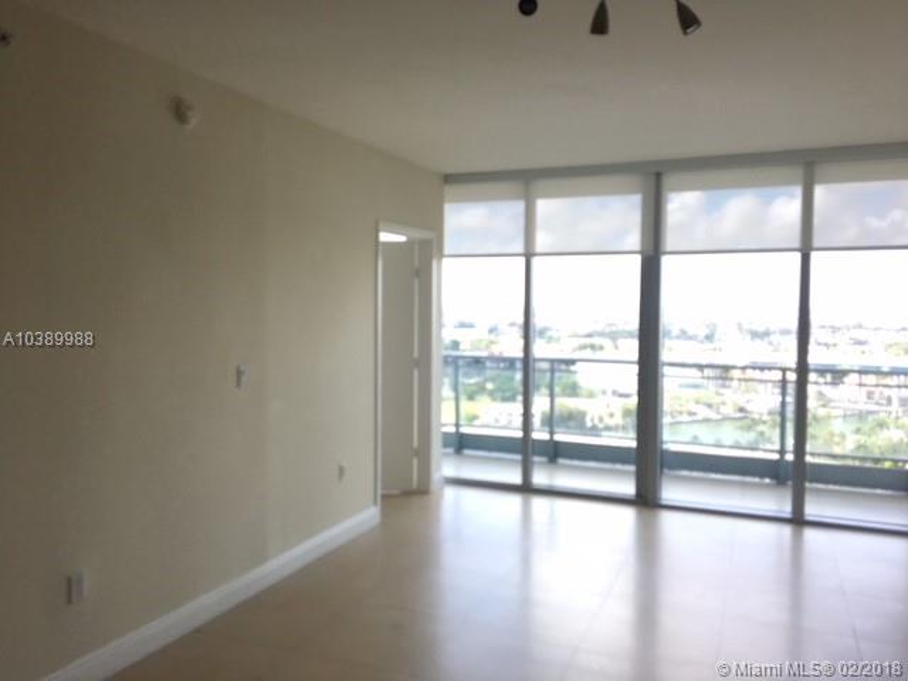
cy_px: 340
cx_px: 454
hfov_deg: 61.7
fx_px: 761
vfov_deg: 48.2
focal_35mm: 29
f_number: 2.2
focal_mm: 4.15
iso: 25
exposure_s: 1/127
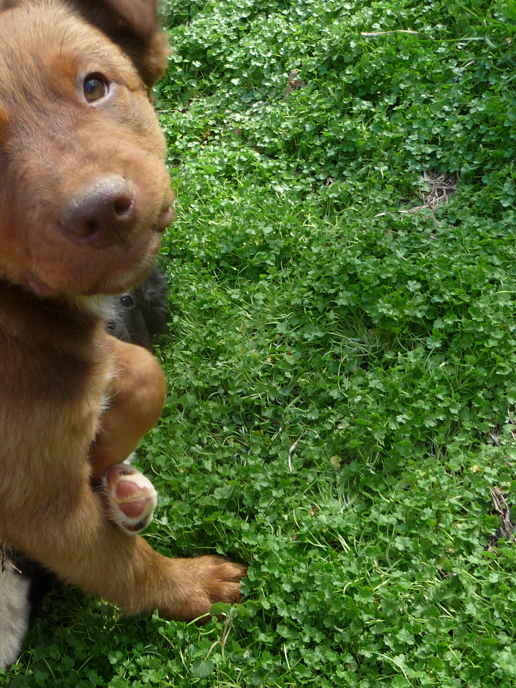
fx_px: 894
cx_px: 156
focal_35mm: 45
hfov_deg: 31.8
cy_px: 331
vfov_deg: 42.1
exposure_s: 1/160
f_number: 3.3
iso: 100
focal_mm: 4.7
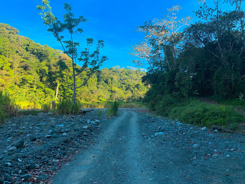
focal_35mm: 26
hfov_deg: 67.3
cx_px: 122
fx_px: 184
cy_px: 92
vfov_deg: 53.1
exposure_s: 1/500
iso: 25
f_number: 1.8
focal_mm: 4.25
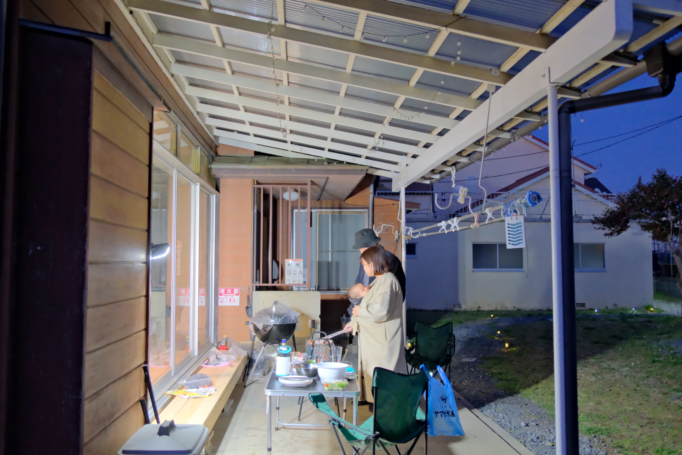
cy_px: 228
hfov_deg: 61.9
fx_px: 568
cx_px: 341
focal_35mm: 30
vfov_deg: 43.6
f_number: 3.6
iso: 10000
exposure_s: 1/28
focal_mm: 20.1
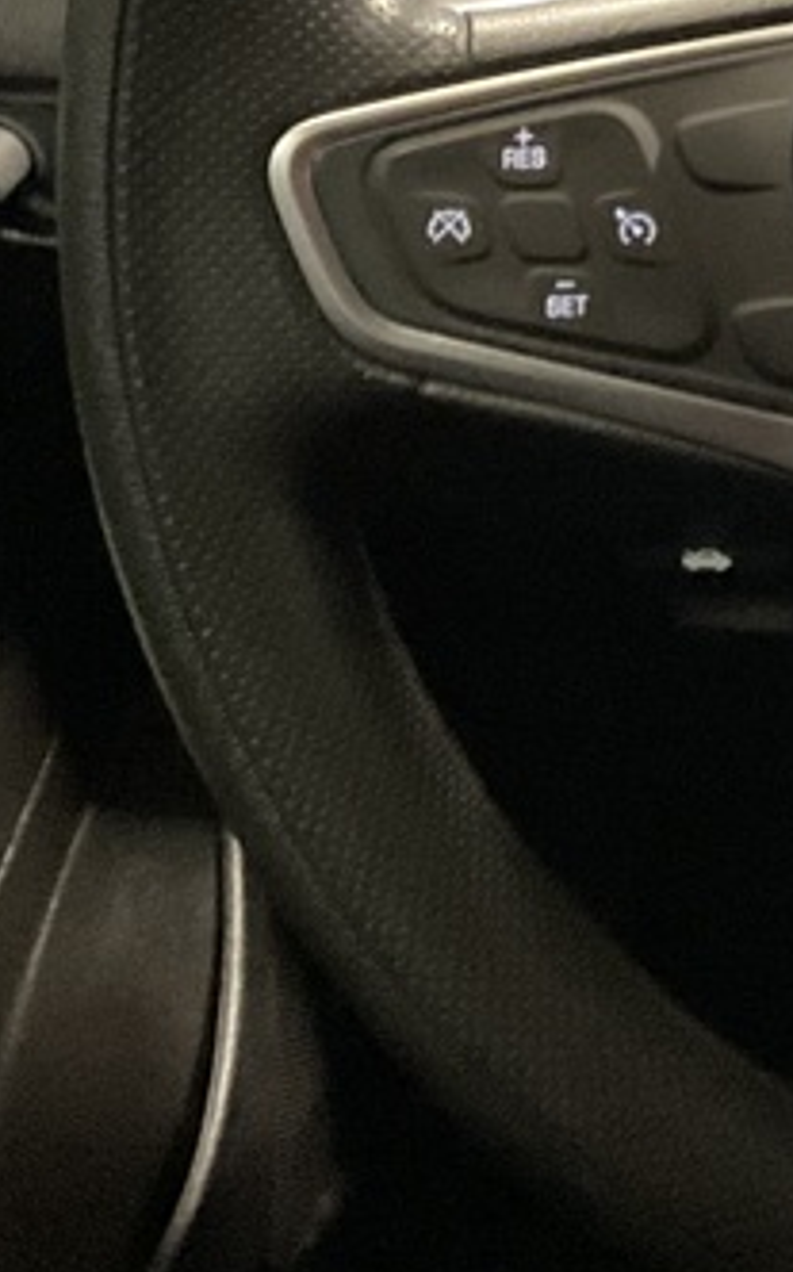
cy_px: 188
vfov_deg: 22.9
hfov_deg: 13.5
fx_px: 3083
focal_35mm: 89
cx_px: 1325
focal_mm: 3
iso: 500
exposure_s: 1/24
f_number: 1.8
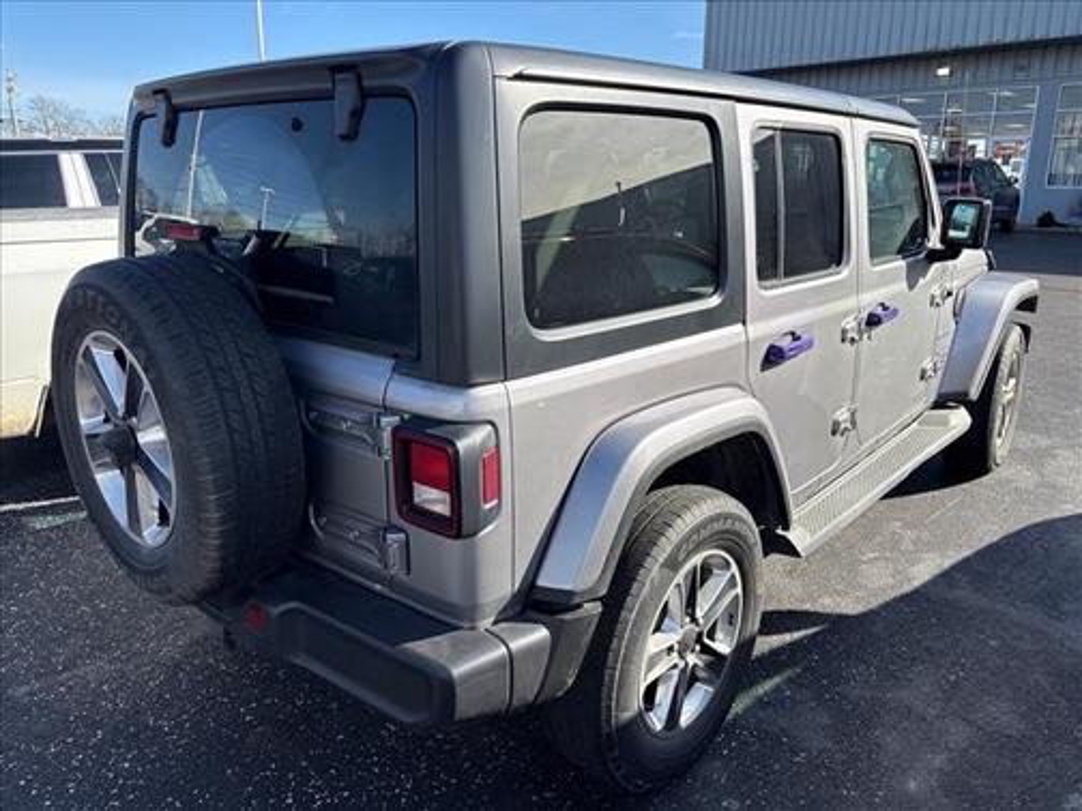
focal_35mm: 26
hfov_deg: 67.3
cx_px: 541
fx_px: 813
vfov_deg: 53.1
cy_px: 406
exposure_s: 1/1484
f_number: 1.6
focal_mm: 5.96
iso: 50
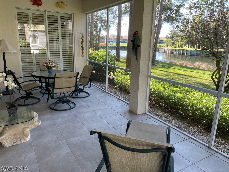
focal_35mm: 26
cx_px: 114
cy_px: 86
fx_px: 172
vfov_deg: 53.1
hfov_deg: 67.3
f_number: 1.6
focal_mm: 4.2
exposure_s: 1/143
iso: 32
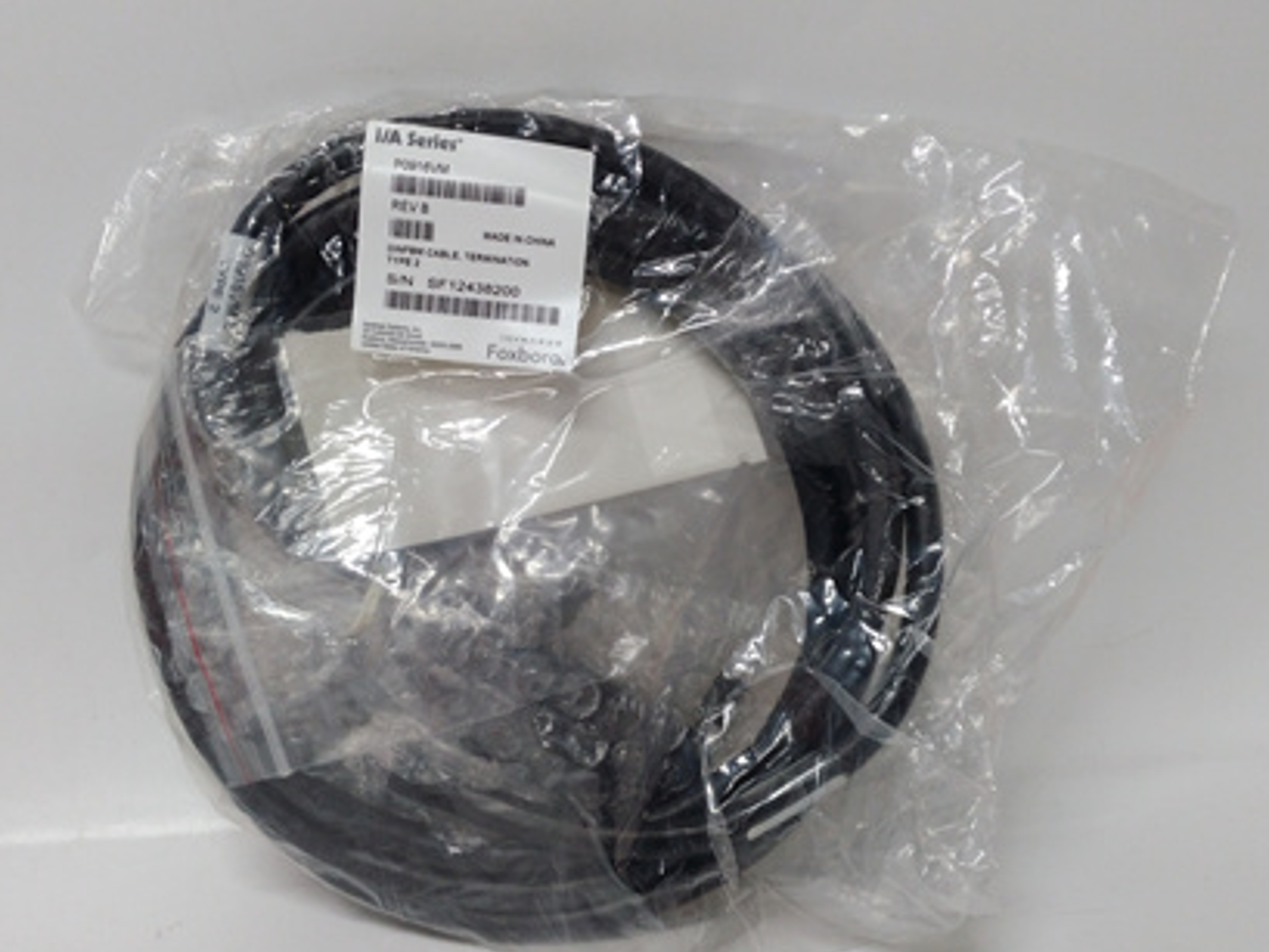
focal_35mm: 33
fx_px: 1210
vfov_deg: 42.9
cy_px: 507
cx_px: 614
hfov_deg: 55.3
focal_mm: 3.79
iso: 182
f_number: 2
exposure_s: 1/33
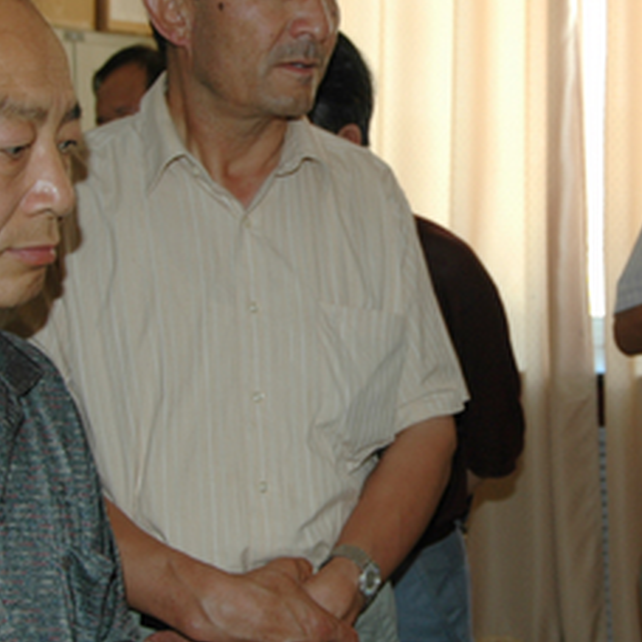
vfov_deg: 25.7
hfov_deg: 25.6
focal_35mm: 67
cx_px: 439
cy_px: 270
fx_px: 1406
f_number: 3.5
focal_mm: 24
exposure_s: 1/60
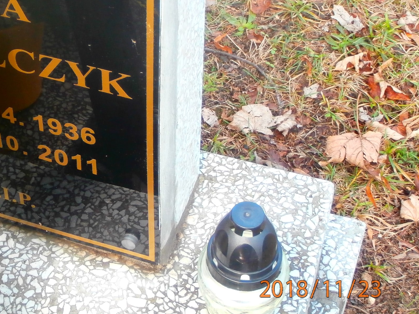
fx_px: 1065
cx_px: 34
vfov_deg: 16.6
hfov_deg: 21.7
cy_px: 57
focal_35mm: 88
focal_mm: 8.29
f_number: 4.2
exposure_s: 1/80
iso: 160
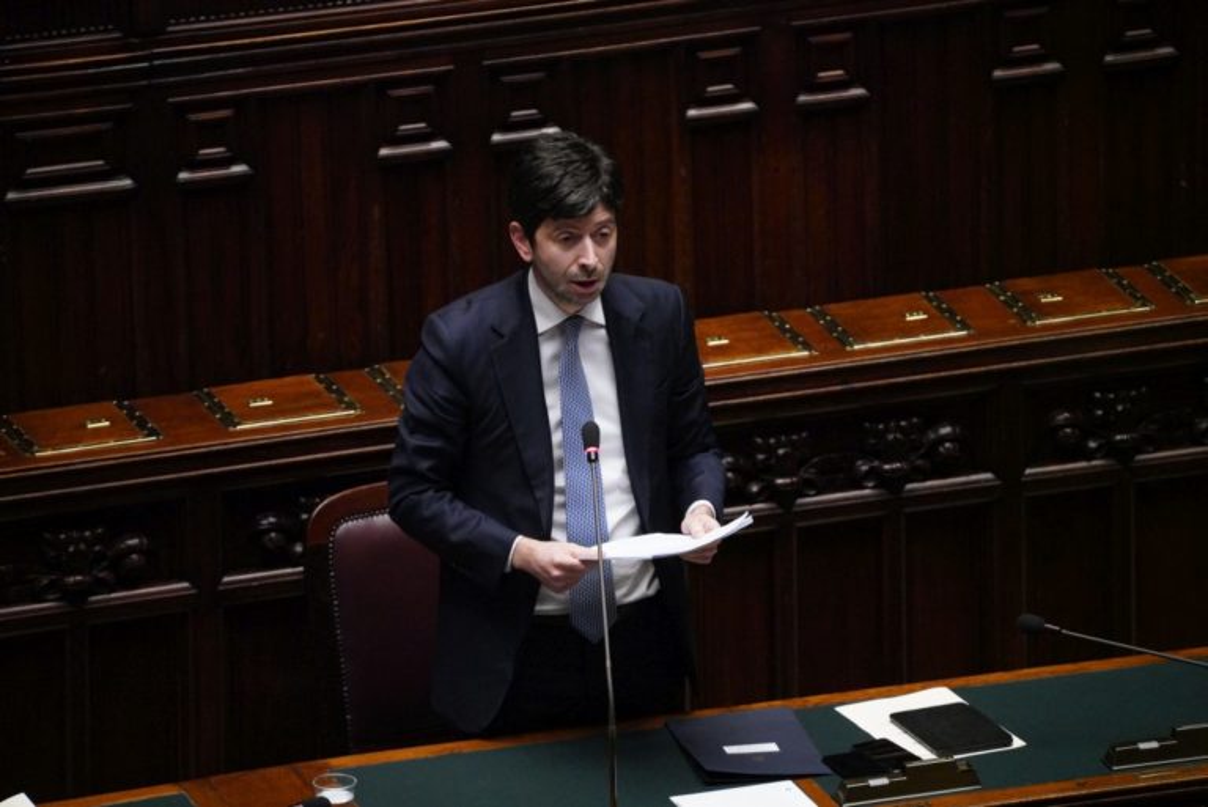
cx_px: 604
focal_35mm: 400
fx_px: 13429
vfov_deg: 3.4
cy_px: 404
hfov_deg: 5.2
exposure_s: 1/160
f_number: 5.6
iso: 12800
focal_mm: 400
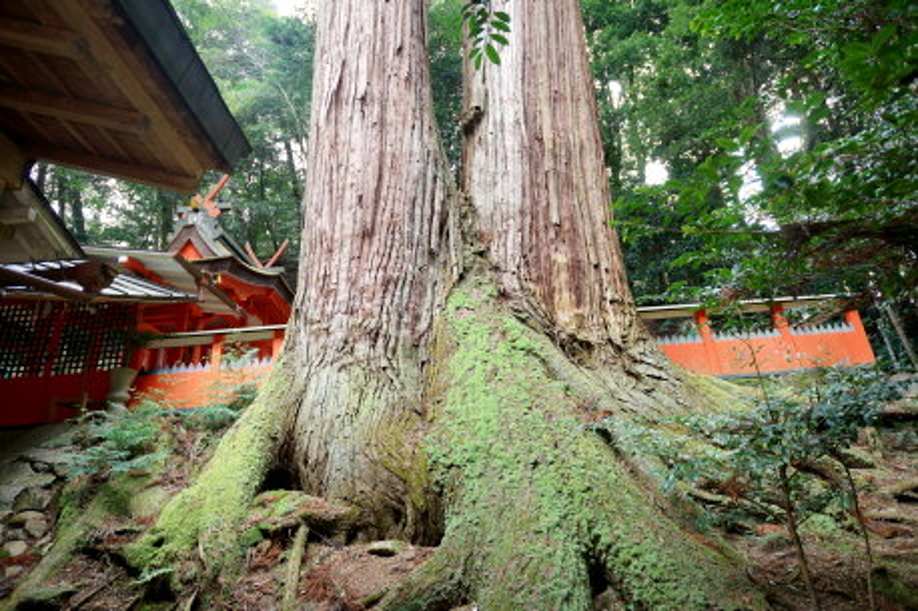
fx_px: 510
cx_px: 459
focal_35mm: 20
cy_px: 306
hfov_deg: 84.0
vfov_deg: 61.9
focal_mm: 20
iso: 400
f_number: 3.2
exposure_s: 1/60
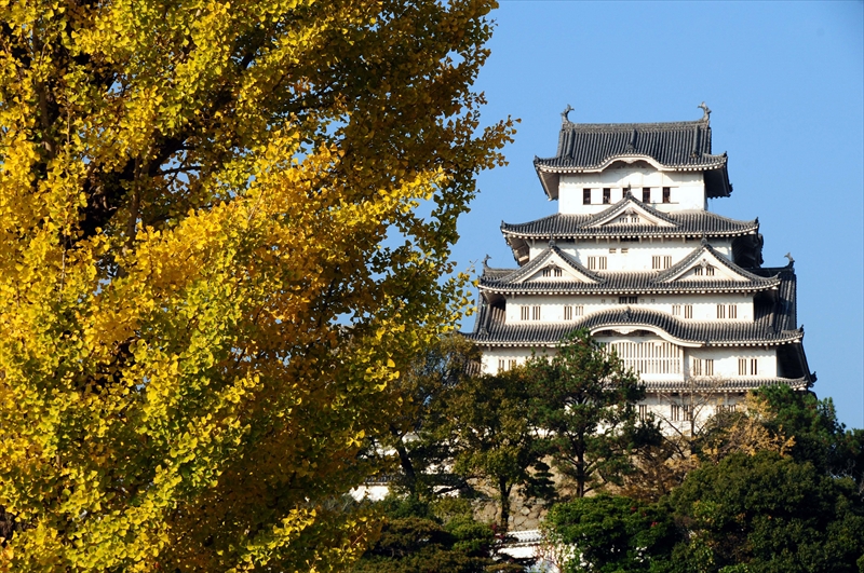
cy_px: 286
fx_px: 9706
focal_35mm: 405
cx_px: 432
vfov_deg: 3.4
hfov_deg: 5.1
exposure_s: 1/400
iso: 400
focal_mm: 270
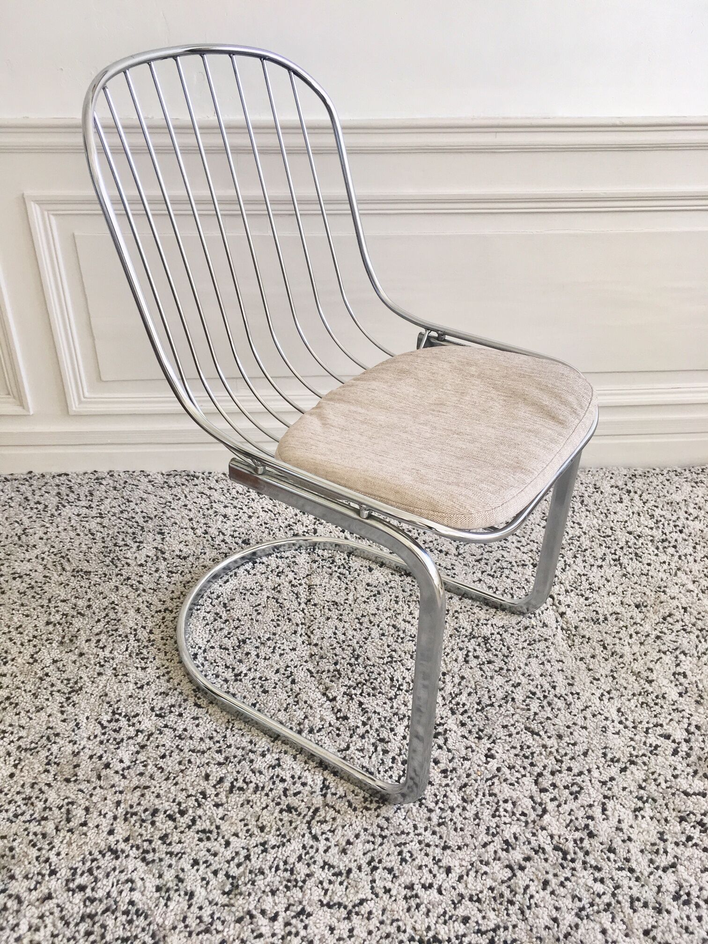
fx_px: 791
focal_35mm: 29
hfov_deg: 48.2
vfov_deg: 61.7
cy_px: 472
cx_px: 354
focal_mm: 4.15
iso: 40
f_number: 2.2
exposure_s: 1/100
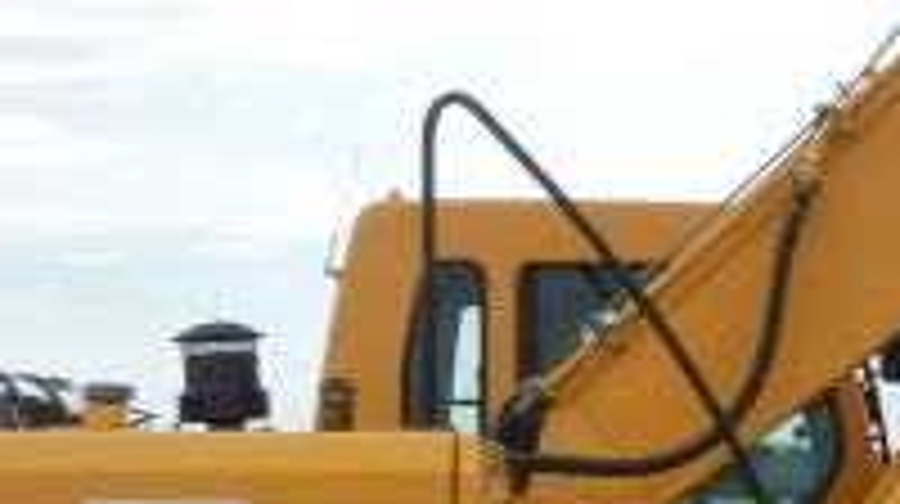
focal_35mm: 109
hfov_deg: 19.0
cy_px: 630
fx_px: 2598
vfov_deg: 10.9
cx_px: 936
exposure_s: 1/1600
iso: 160
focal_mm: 4.5
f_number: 3.5
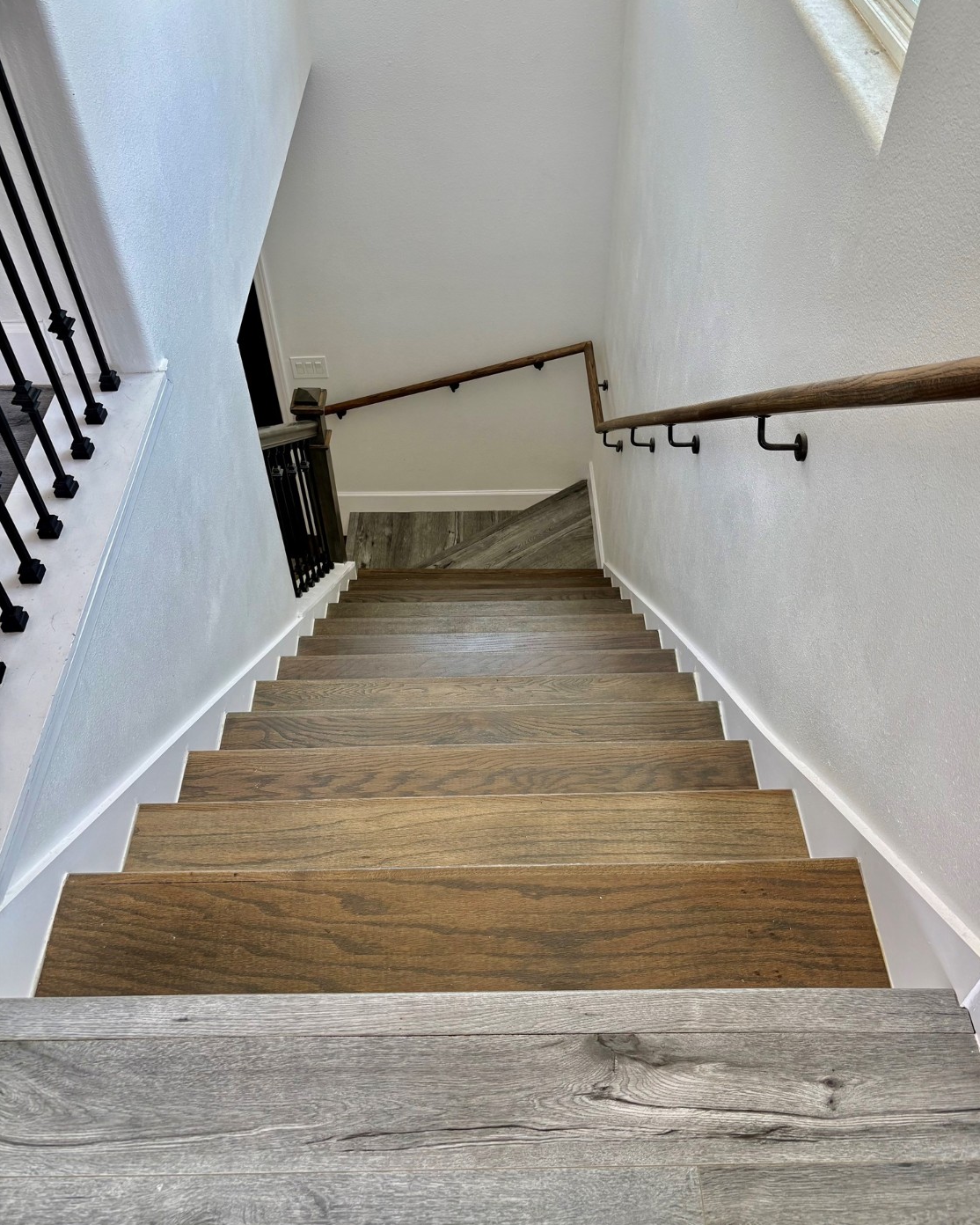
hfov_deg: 51.5
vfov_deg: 62.2
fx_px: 1015
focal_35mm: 28
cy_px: 576
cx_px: 505
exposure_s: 1/122
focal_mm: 5.96
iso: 40
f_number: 1.6
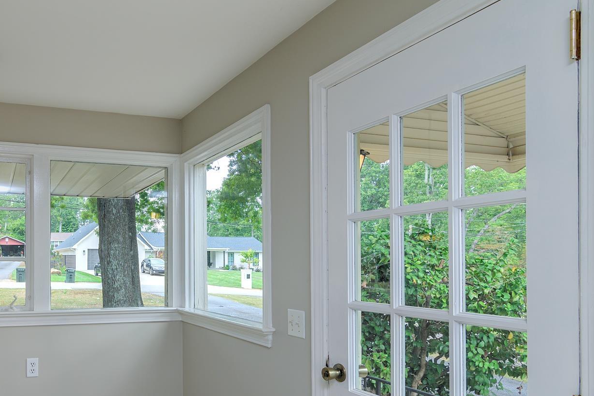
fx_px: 429
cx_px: 139
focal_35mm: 26
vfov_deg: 48.4
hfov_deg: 64.7
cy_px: 275
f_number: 7.1
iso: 320
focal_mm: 11
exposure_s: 1/80
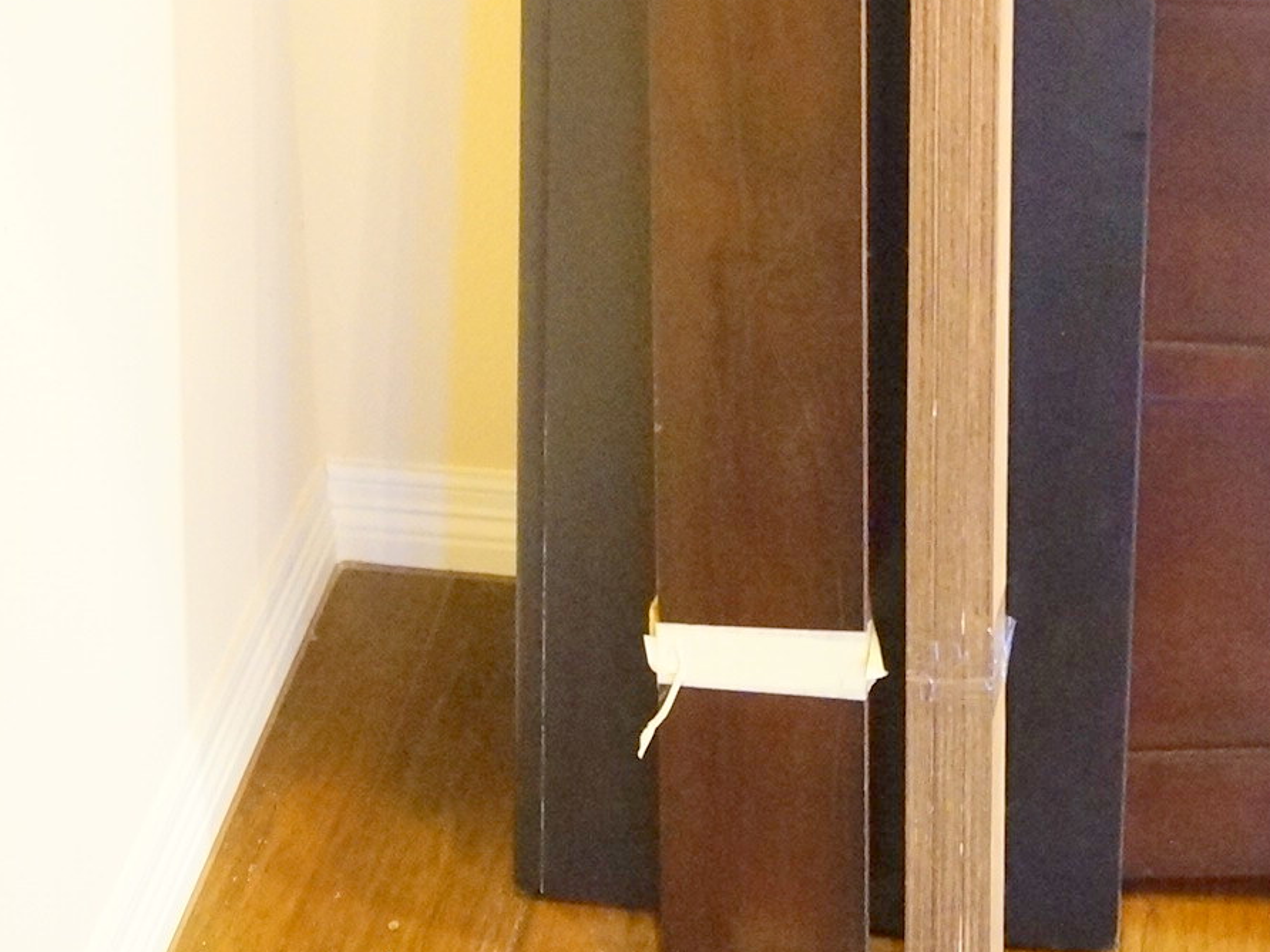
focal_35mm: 79
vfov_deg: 16.3
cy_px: -647
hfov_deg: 24.7
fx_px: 2898
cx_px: 693
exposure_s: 1/8
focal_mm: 20
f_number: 4
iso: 3200
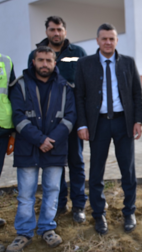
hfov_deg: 16.0
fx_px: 482
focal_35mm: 72
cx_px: 179
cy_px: 125
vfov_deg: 29.4
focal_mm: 30
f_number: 4
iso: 100
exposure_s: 1/250
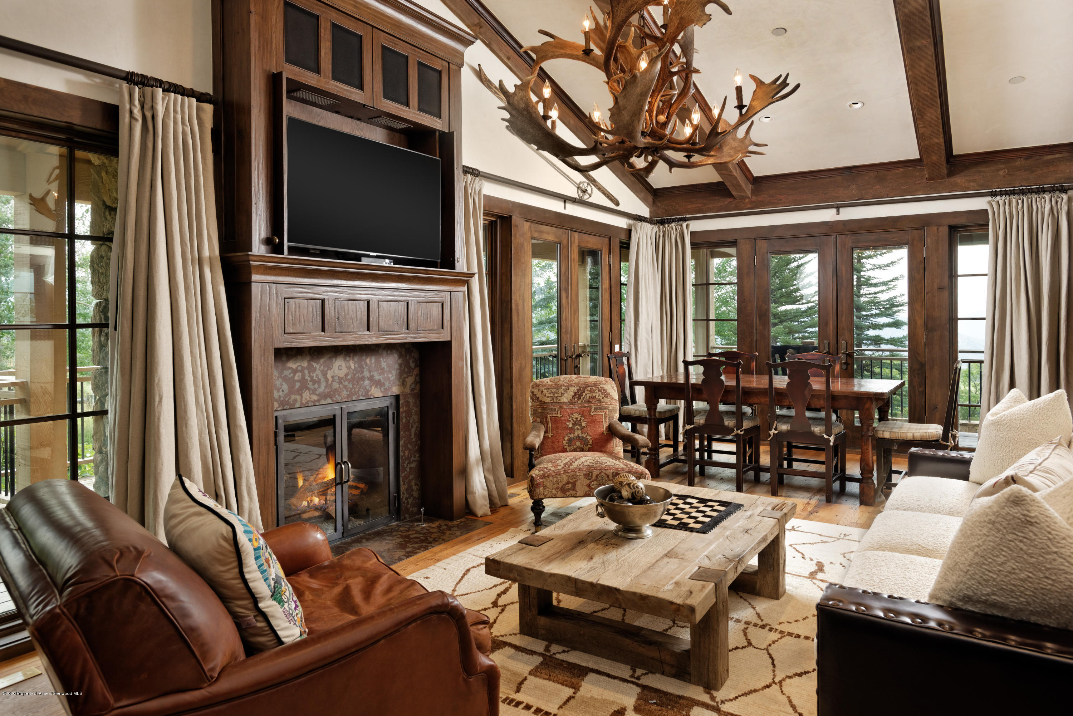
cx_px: 536
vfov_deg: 53.2
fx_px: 715
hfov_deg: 73.7
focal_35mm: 24
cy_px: 358
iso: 200
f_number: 6.3
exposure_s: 1/30
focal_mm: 24
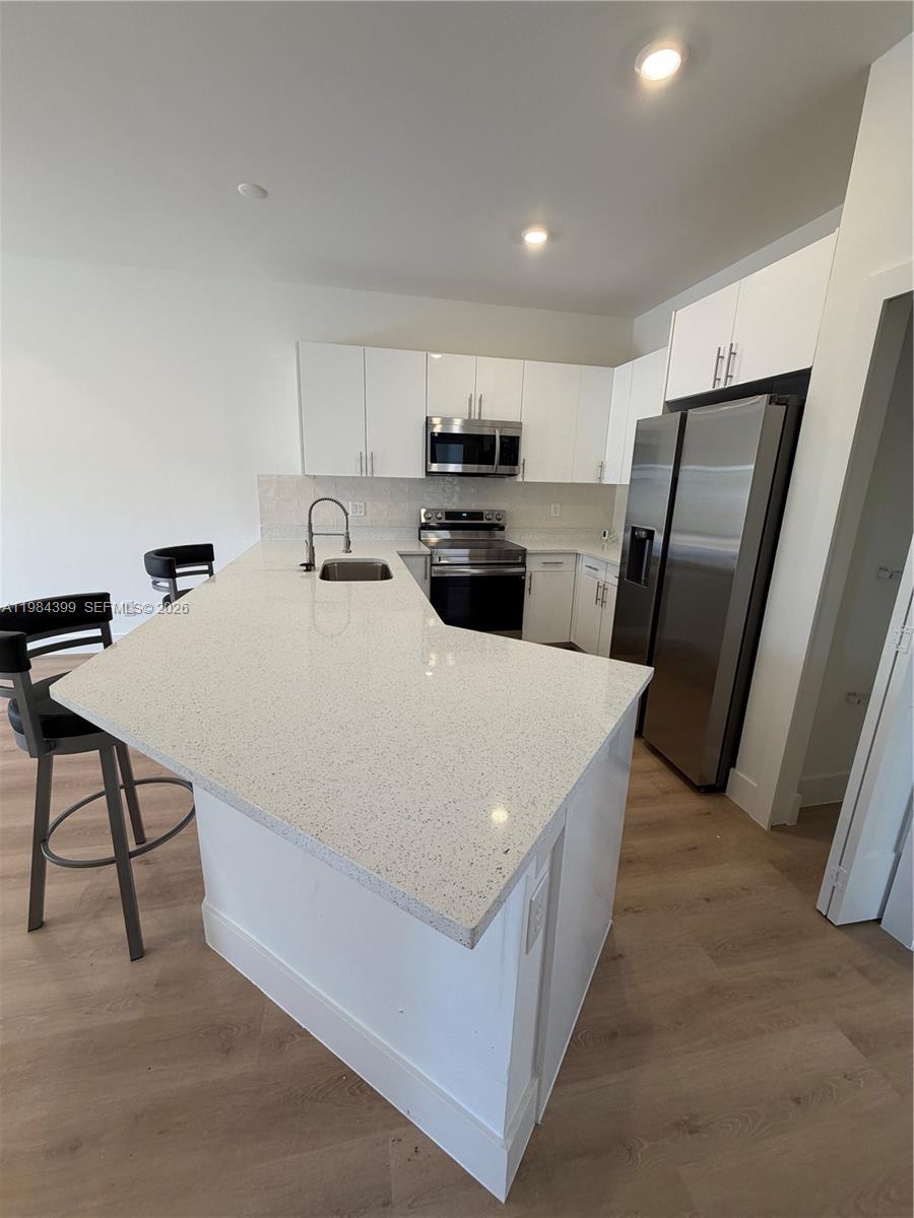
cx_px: 457
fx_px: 493
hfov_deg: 85.7
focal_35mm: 14
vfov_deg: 102.1
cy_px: 609
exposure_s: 1/120
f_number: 2.2
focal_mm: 2.22
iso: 160
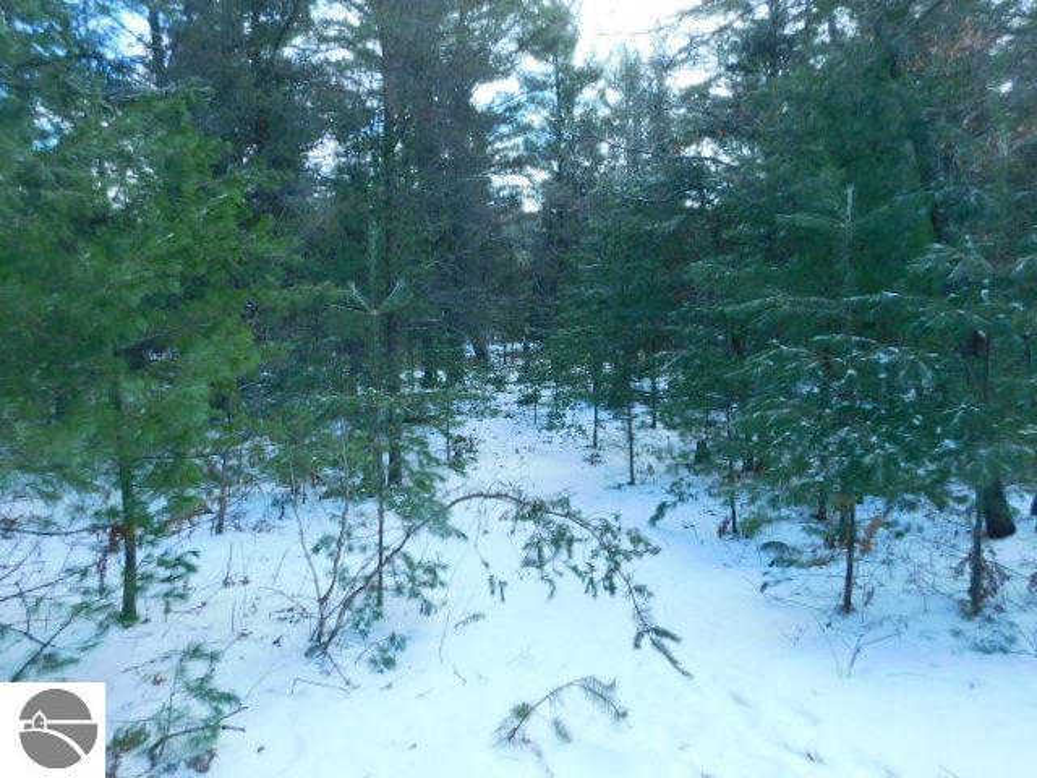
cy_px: 389
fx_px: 689
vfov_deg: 58.9
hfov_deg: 73.9
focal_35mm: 23
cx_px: 518
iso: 125
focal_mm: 4
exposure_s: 1/200
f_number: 3
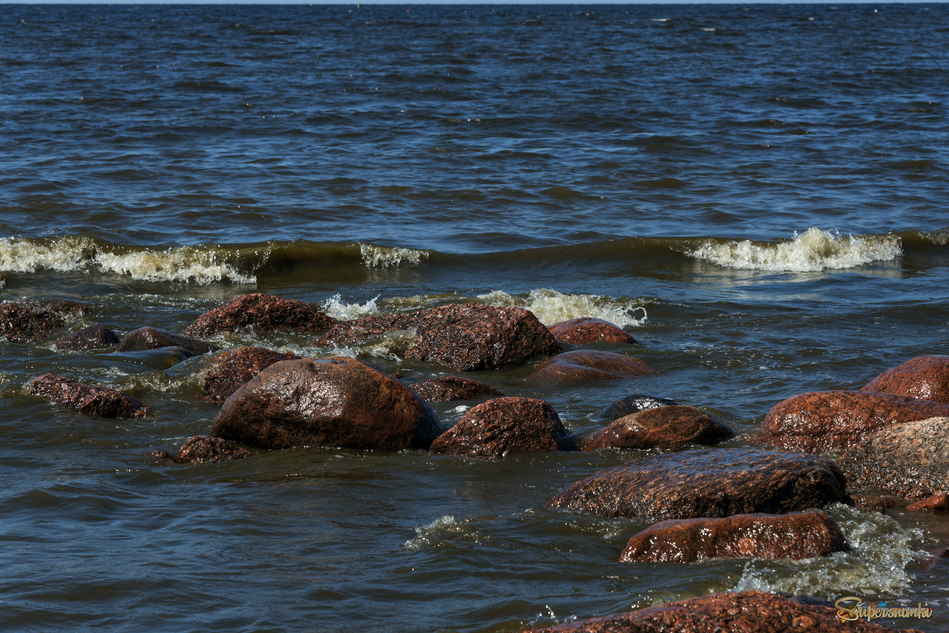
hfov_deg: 18.3
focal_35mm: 112
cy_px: 316
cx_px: 474
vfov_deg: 12.2
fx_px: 2953
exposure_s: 1/640
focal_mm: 112
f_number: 10
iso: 400
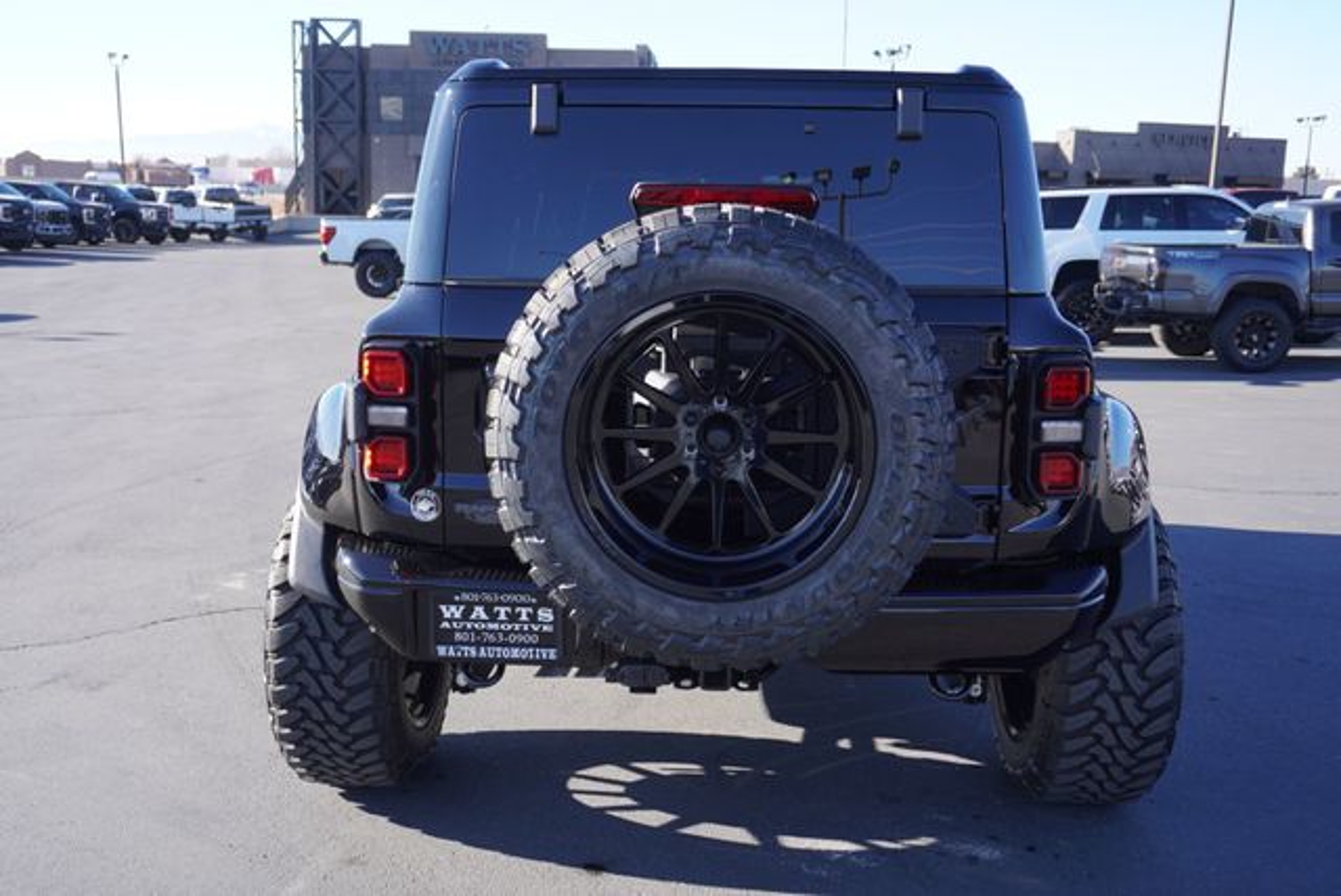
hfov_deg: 55.1
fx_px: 1286
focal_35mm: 34
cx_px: 670
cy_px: 448
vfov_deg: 38.4
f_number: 4.5
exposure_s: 1/200
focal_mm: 23
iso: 100
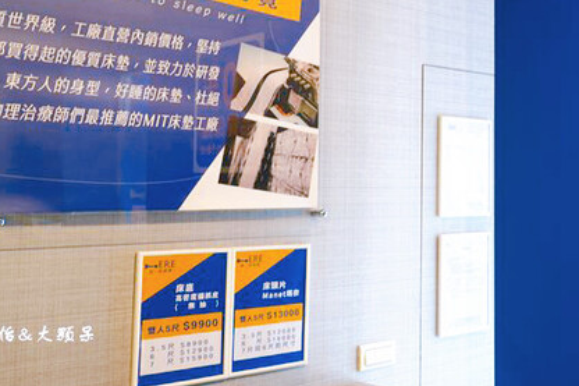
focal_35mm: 49
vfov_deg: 27.4
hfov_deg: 37.6
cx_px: 523
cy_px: 138
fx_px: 788
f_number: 4
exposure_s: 1/30
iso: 160
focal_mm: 24
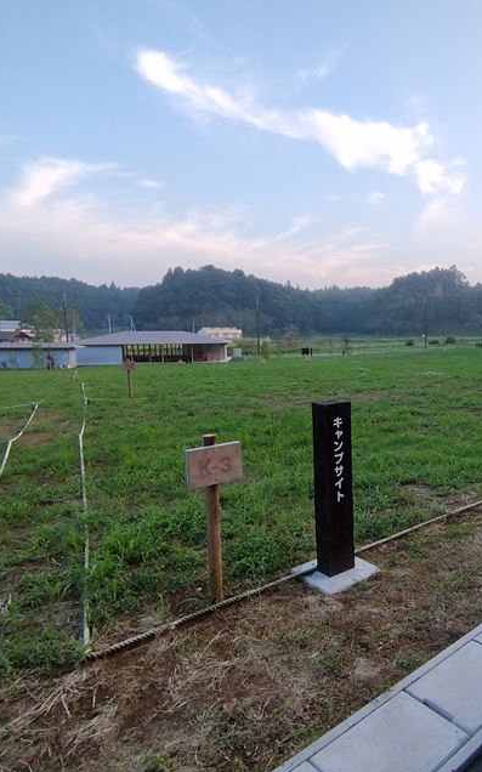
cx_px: 392
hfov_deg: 47.9
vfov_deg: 74.8
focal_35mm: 24
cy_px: 389
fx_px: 505
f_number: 2.2
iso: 50
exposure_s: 1/245
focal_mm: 1.65
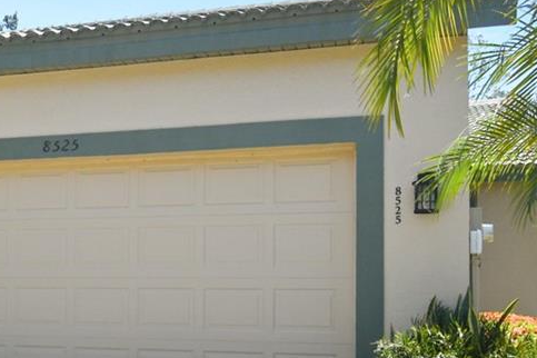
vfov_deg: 25.3
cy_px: 259
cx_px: 93
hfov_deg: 36.0
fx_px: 791
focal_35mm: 53
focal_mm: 11
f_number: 2.8
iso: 100
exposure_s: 1/2000
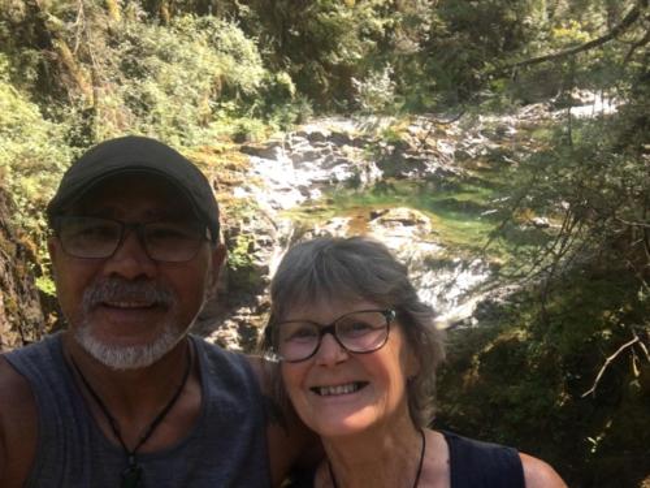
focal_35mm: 31
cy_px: 244
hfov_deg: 58.4
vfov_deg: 45.4
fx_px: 582
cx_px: 325
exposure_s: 1/260
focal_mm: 2.65
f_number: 2.2
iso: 32
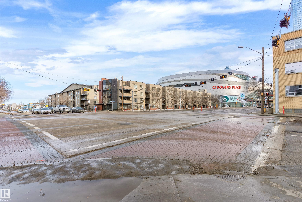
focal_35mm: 17
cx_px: 151
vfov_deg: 70.4
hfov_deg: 93.3
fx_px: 143
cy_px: 101
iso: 200
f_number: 8
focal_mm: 17
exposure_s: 1/200
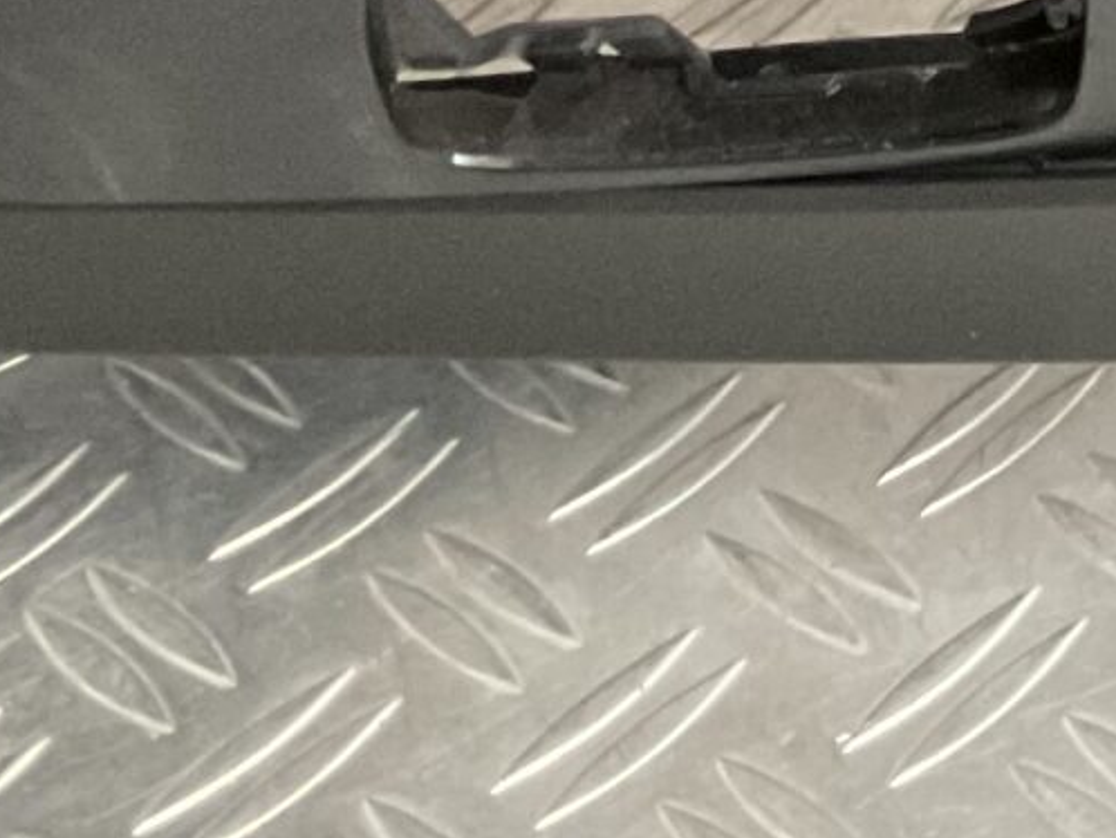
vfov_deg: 9.2
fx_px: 4806
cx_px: 2337
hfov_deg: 11.7
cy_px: -1019
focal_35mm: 149
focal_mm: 3
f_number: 1.8
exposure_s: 1/40
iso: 250
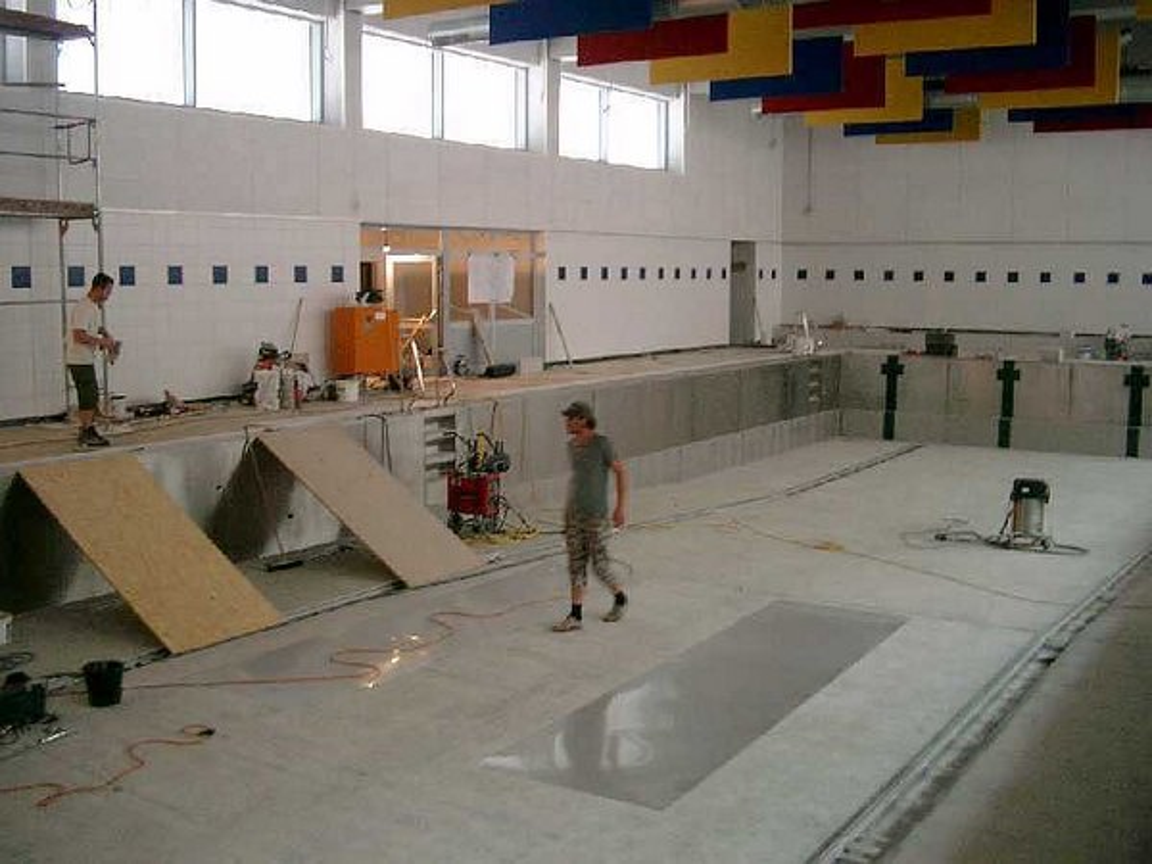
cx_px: 576
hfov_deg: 50.1
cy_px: 432
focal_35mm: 37
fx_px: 1231
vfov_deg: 38.7
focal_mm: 7.6
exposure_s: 1/20
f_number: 2.6
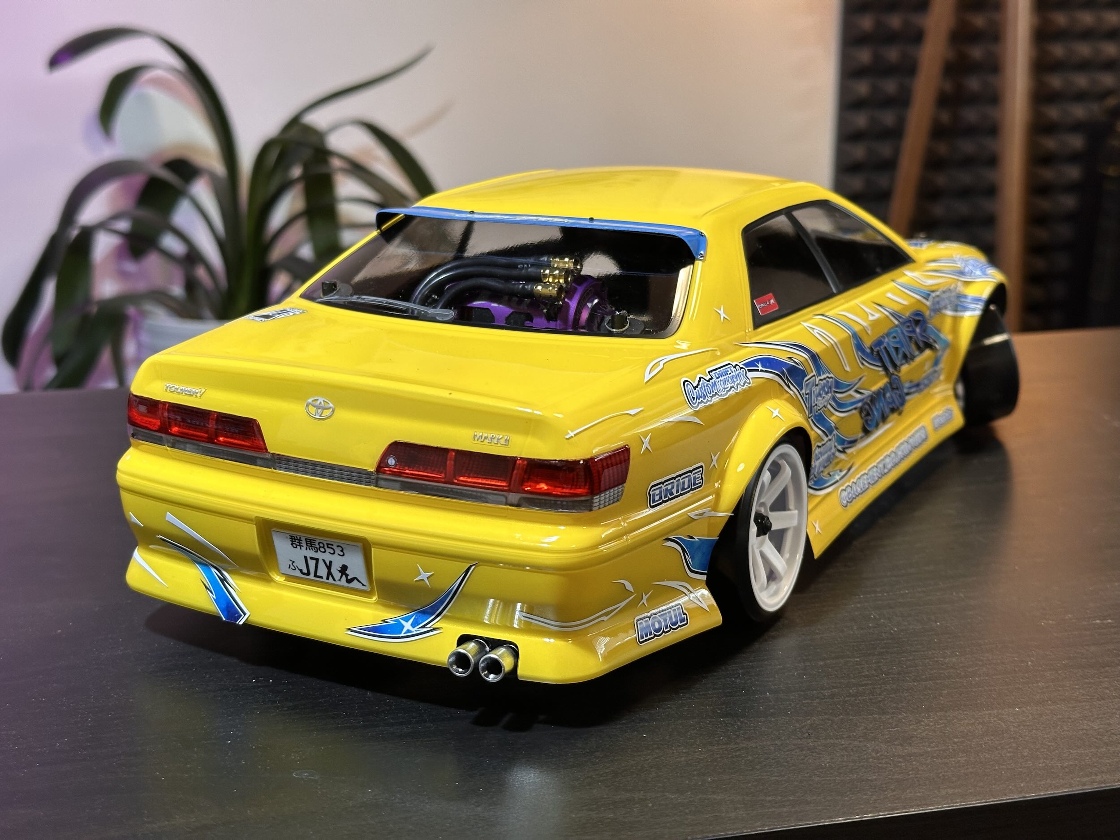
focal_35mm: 48
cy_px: 420
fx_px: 1553
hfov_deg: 39.7
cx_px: 560
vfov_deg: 30.3
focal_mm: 6.86
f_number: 1.78
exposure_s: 1/50
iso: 125
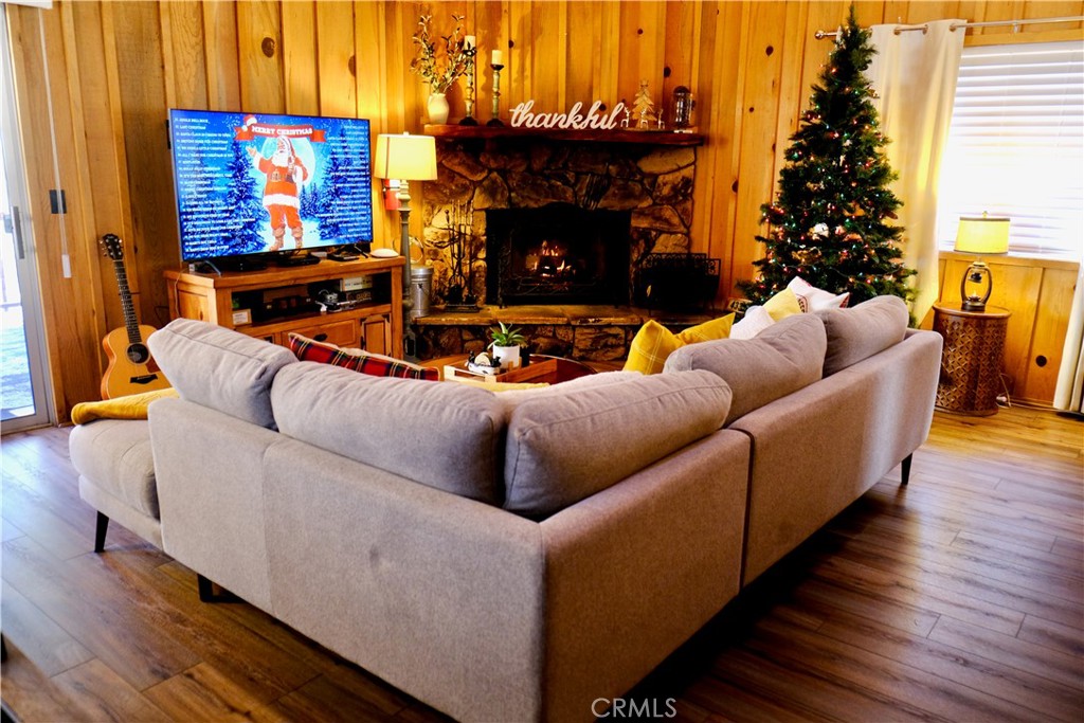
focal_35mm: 27
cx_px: 542
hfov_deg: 67.4
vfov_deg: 47.9
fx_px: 813
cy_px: 362
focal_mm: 18
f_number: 2.8
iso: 800
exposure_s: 1/20
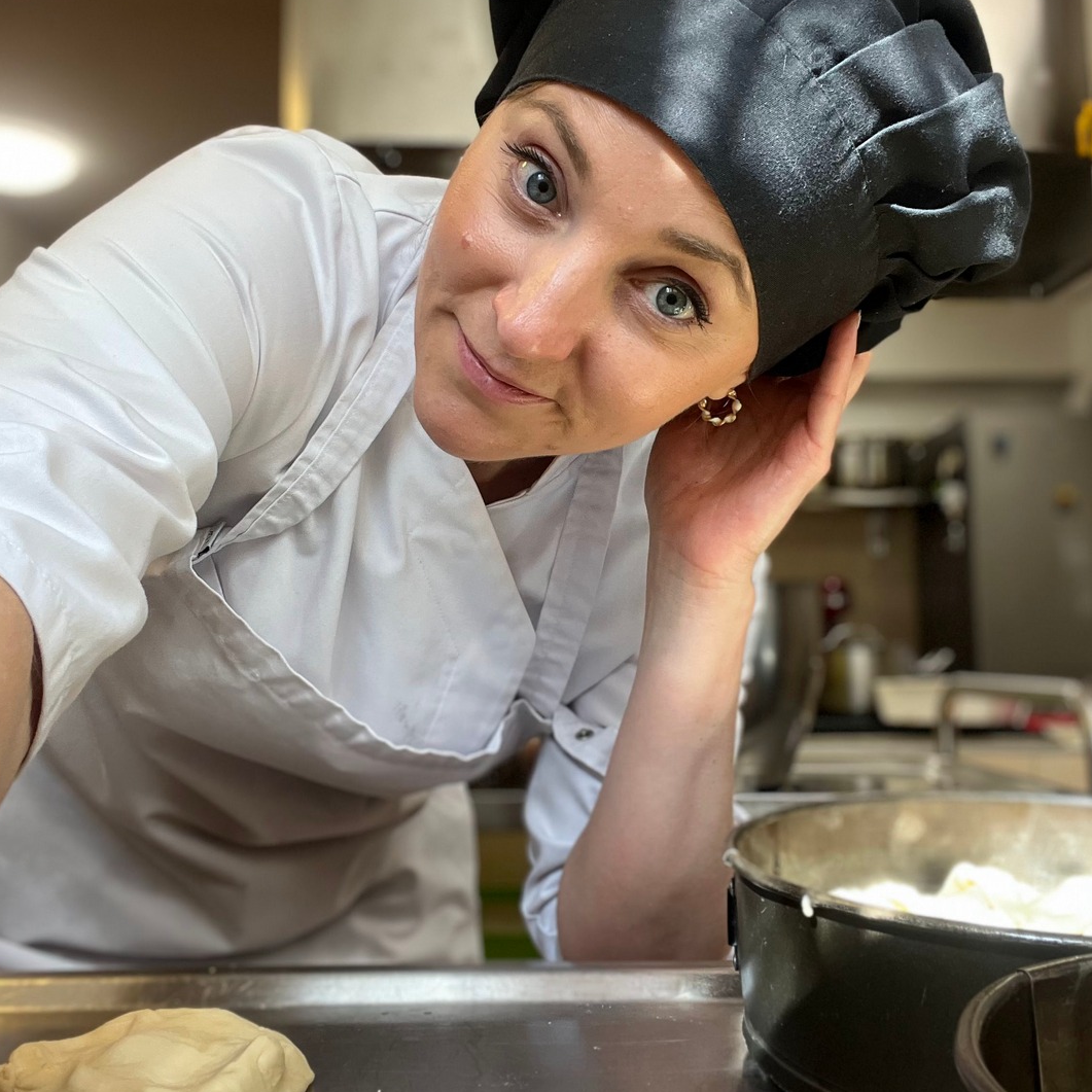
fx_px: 1285
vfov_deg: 46.0
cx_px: 553
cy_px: 513
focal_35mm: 36
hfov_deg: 46.0
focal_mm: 2.71
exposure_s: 1/50
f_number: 2.2
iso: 100
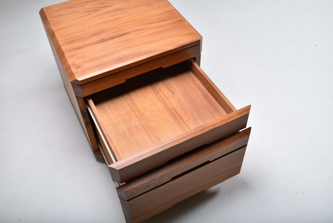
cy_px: 112
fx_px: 333
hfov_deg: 53.1
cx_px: 166
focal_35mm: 36
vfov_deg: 36.9
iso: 100
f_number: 6.3
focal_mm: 24
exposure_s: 1/200
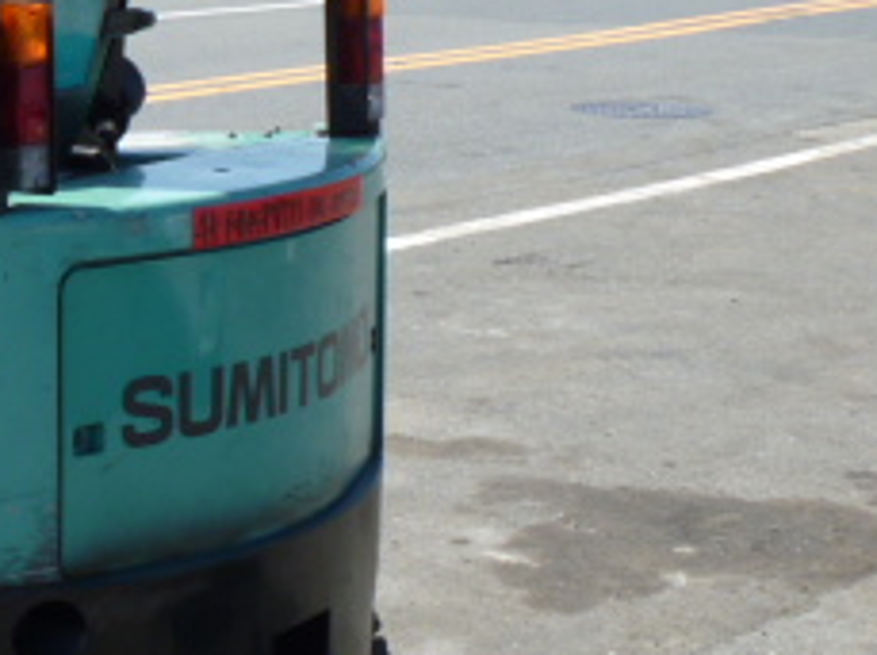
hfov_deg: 18.7
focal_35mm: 98
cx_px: -234
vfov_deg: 15.0
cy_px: 161
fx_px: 2479
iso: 80
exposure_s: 1/250
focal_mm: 6.3
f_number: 4.5
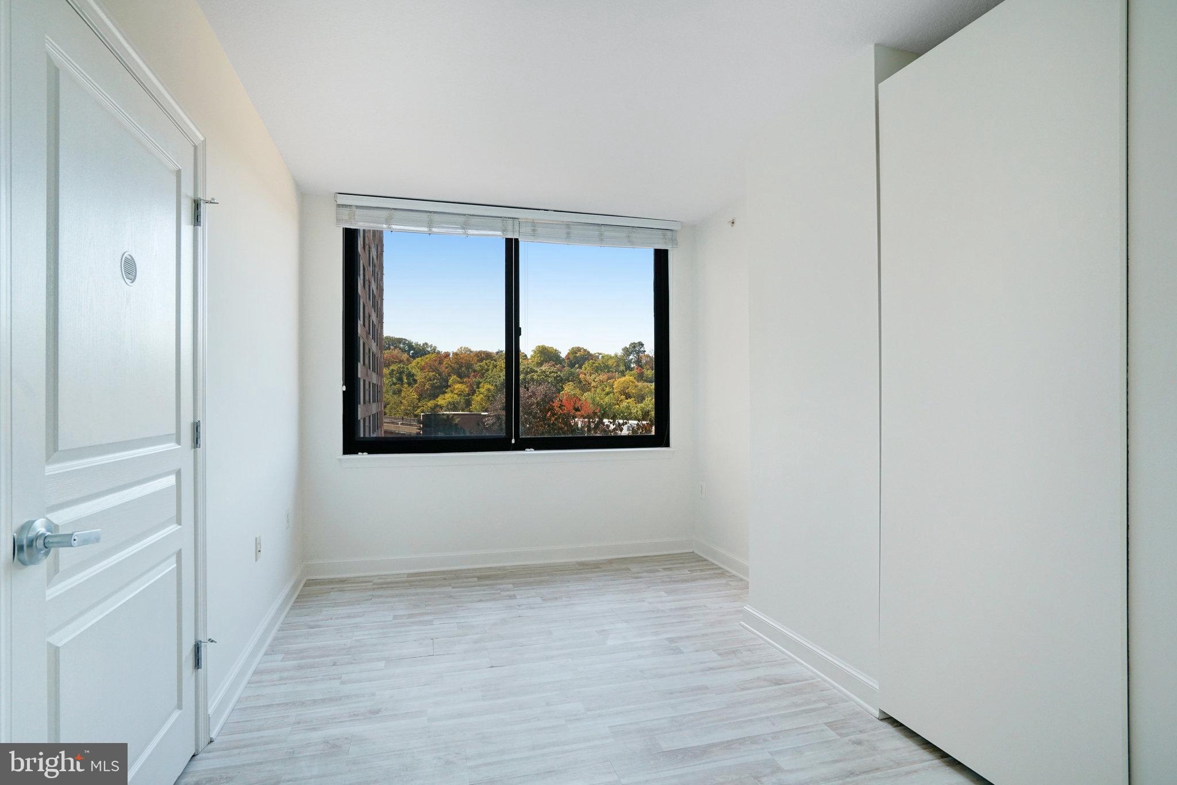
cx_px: 588
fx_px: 556
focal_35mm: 17
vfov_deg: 70.5
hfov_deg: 93.3
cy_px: 392
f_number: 8
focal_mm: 17
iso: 800
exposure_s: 1/80
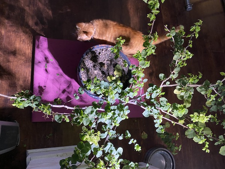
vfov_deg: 53.1
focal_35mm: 26
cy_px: 84
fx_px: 169
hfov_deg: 67.3
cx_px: 112
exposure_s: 1/40
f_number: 1.8
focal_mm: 4.25
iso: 400
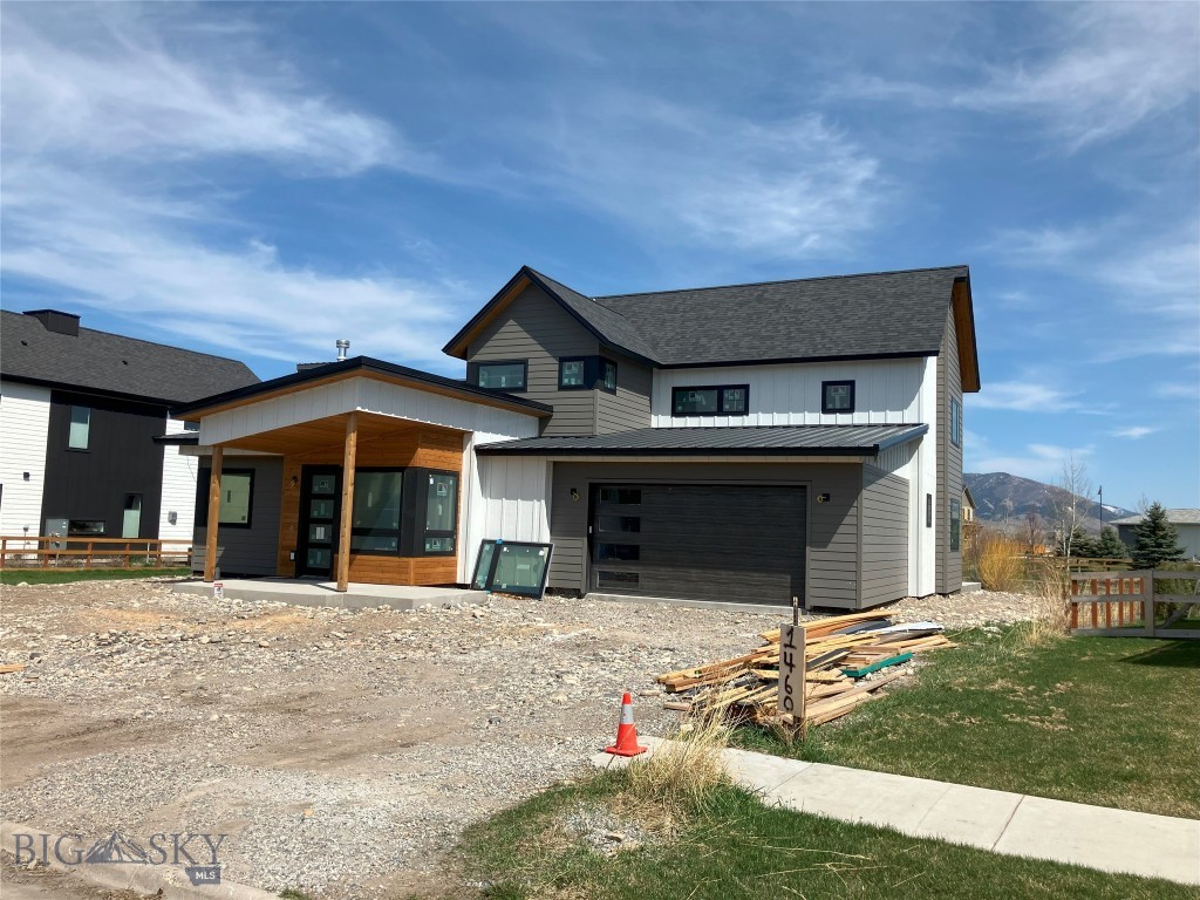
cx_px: 600
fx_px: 971
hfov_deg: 63.4
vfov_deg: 49.7
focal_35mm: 28
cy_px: 450
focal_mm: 3.99
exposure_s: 1/2857
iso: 32
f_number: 1.8
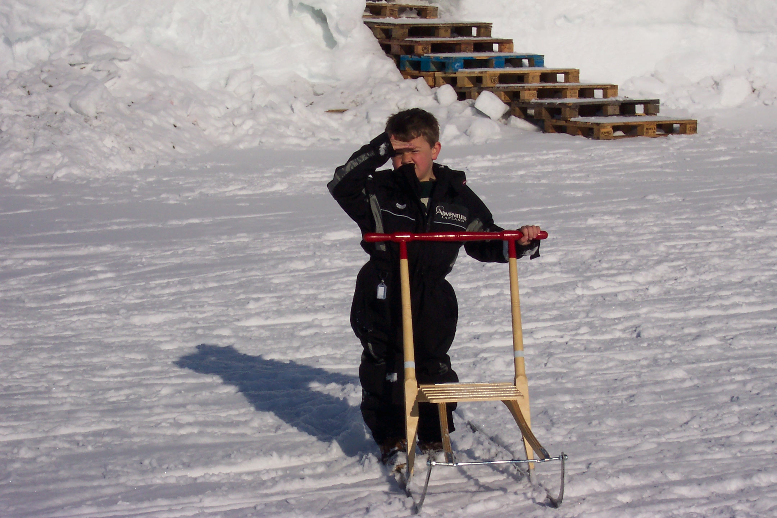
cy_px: 259
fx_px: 2460
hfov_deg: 17.9
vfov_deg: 12.0
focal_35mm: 114
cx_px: 388
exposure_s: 1/1000
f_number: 8
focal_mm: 24
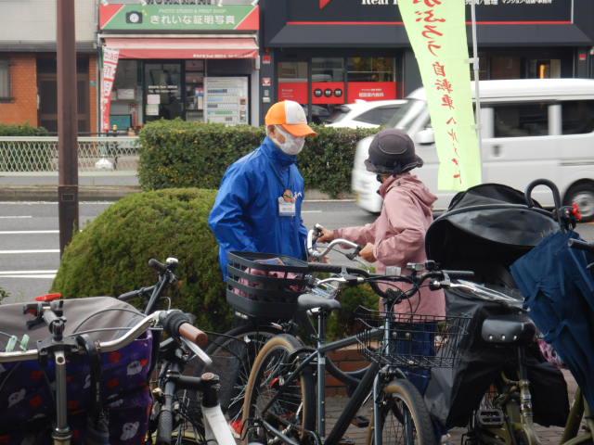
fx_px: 1459
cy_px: 222
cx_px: 297
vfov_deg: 17.4
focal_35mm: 85
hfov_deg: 23.0
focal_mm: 15.3
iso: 125
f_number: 4.7
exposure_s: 1/125
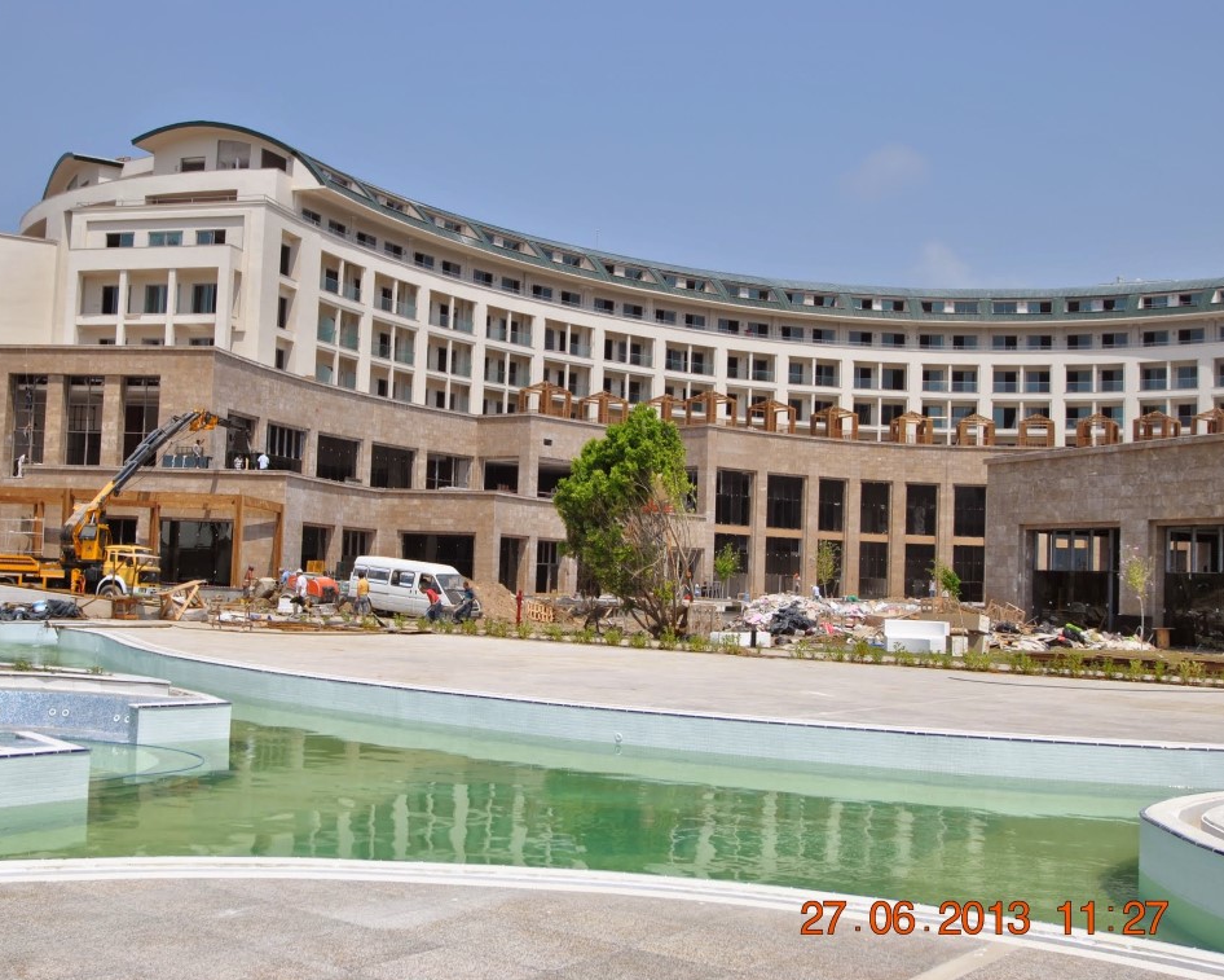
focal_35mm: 41
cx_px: 567
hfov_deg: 44.8
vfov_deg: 36.5
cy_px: 496
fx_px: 1485
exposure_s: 1/320
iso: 100
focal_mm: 24
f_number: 9
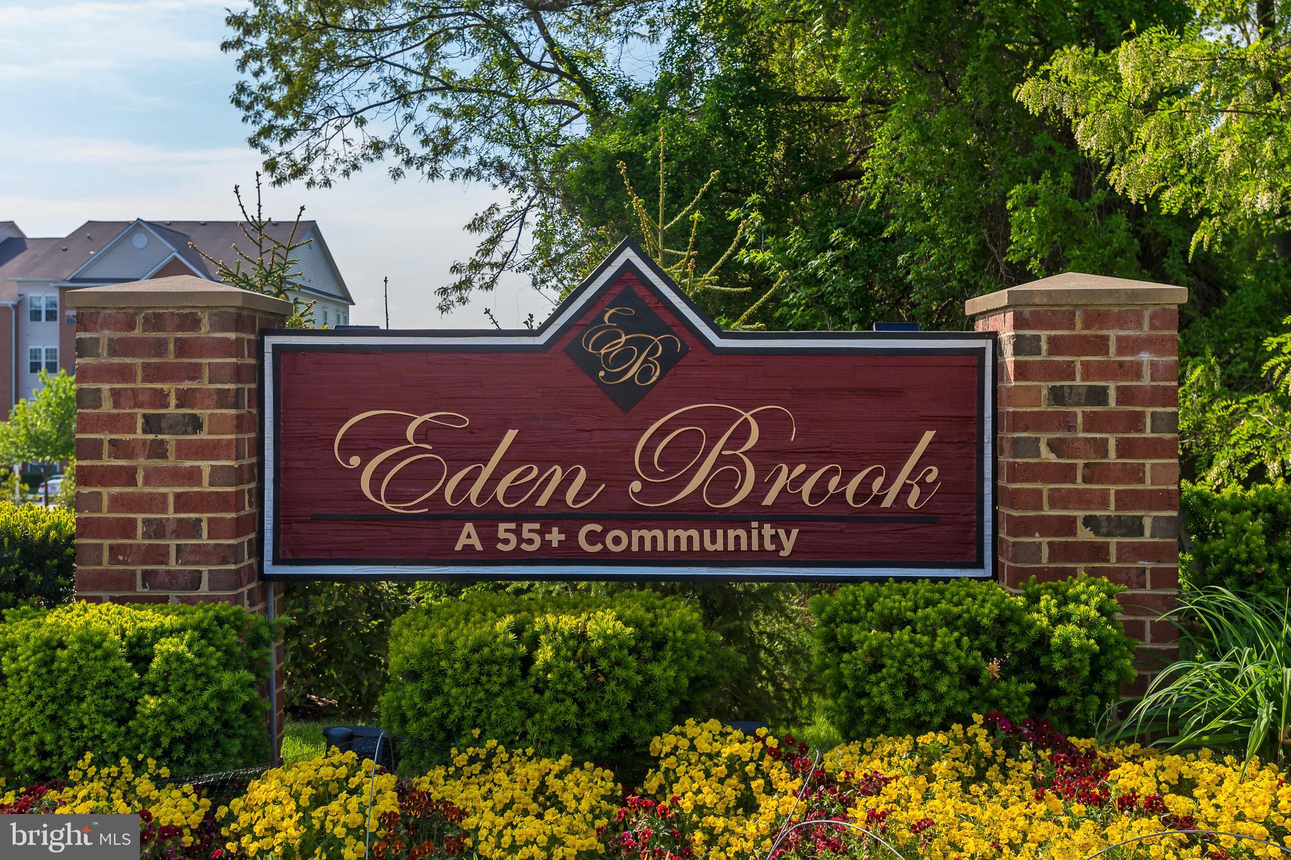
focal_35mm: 35
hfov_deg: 54.4
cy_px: 430
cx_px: 646
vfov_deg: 37.8
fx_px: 1255
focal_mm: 35
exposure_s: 1/800
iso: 250
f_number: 5.6
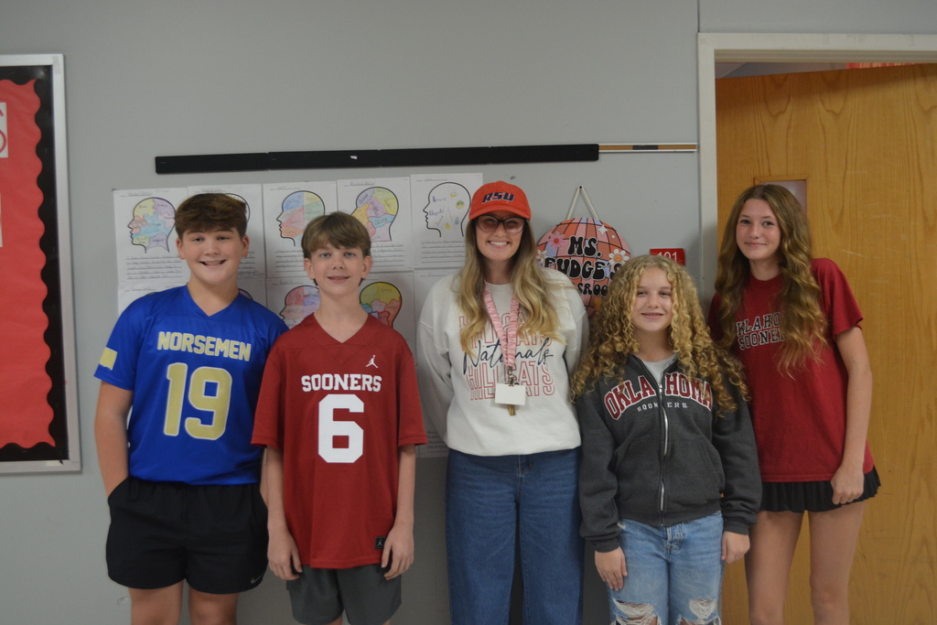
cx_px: 468
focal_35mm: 39
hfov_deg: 49.5
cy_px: 312
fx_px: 1015
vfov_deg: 34.2
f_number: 4.2
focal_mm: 26
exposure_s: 1/30
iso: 1400
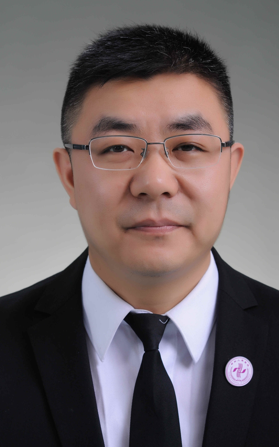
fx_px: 1734
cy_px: 219
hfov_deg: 9.2
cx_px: 155
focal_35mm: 143
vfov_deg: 14.7
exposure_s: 1/125
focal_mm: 85
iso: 160
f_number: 5.6
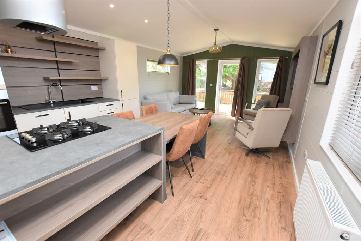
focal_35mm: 15
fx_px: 150
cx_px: 180
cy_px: 120
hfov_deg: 100.4
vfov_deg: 77.3
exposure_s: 1/100
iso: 800
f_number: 5
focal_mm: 10
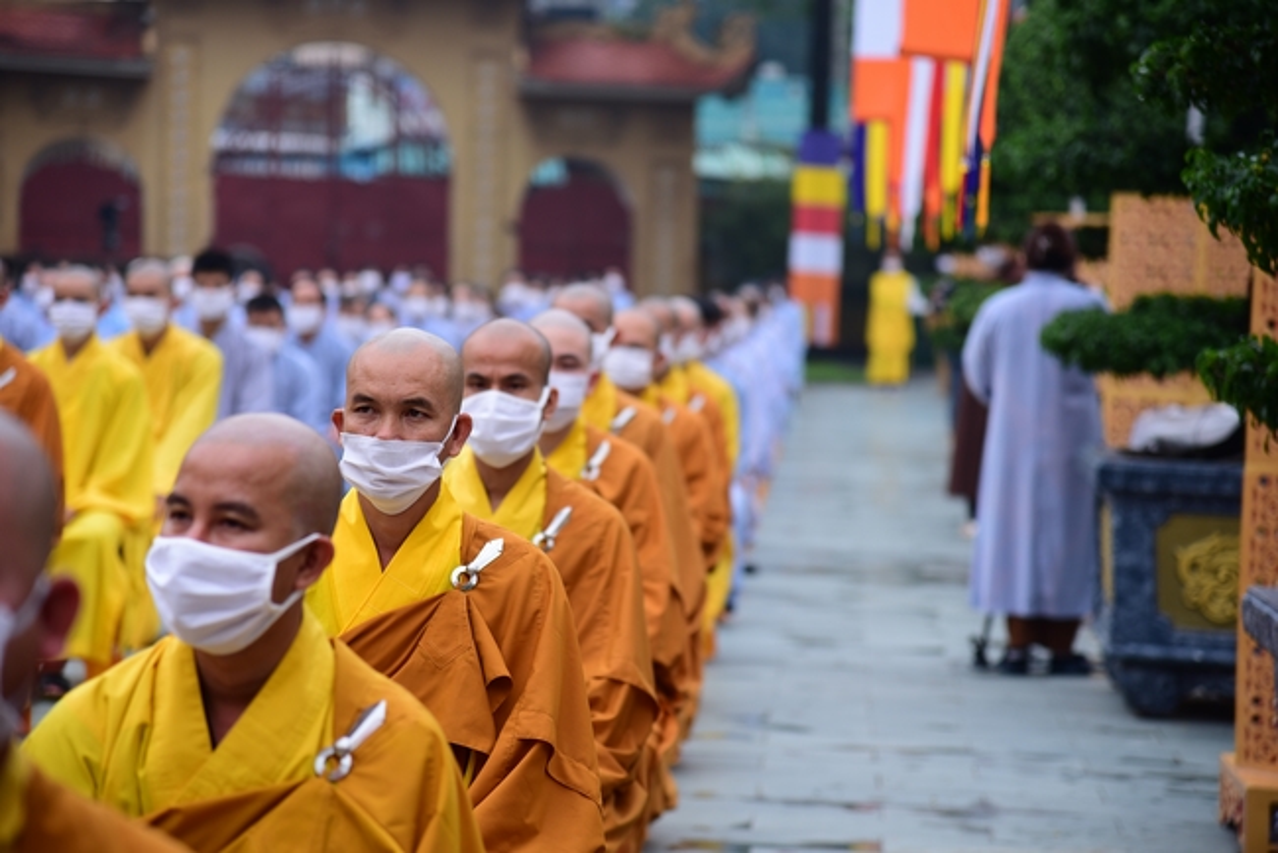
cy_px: 426
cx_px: 639
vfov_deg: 11.4
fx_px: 4262
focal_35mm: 120
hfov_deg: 17.1
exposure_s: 1/100
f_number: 4
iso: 200
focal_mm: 120
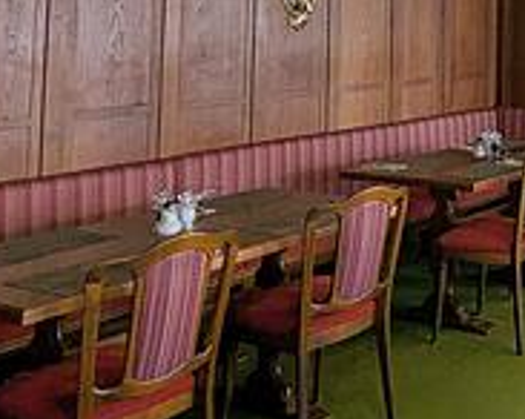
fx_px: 807
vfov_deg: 26.7
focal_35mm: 52
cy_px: -44
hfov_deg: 28.7
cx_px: 699
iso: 95
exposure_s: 1/25
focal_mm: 2.35
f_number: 2.2
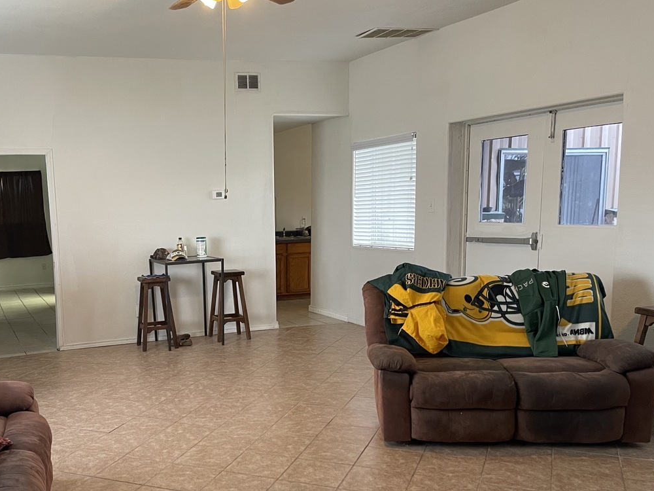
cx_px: 202
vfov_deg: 39.3
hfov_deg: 50.1
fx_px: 680
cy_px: 321
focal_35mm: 36
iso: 320
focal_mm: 5.1
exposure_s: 1/60
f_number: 1.6
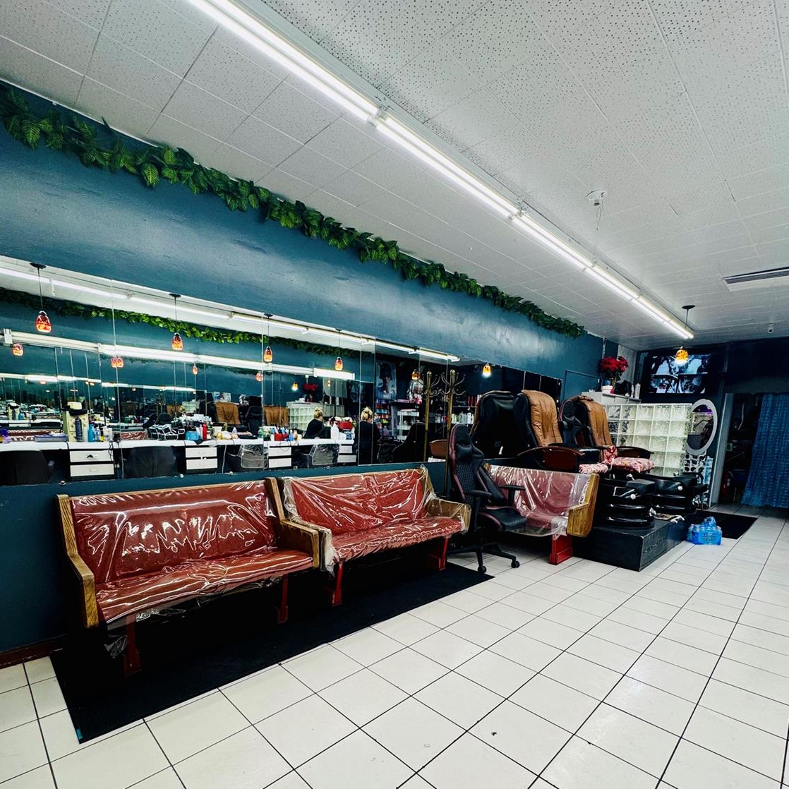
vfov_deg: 82.4
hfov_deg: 84.0
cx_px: 390
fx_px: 438
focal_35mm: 17
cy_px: 492
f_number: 2.2
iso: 100
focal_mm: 2.22
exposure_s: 1/120
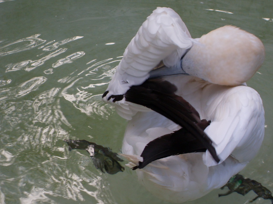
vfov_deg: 11.0
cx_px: 164
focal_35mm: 135
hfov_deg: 14.6
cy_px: 118
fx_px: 1064
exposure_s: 1/125
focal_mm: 18.1
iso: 100
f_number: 5.2
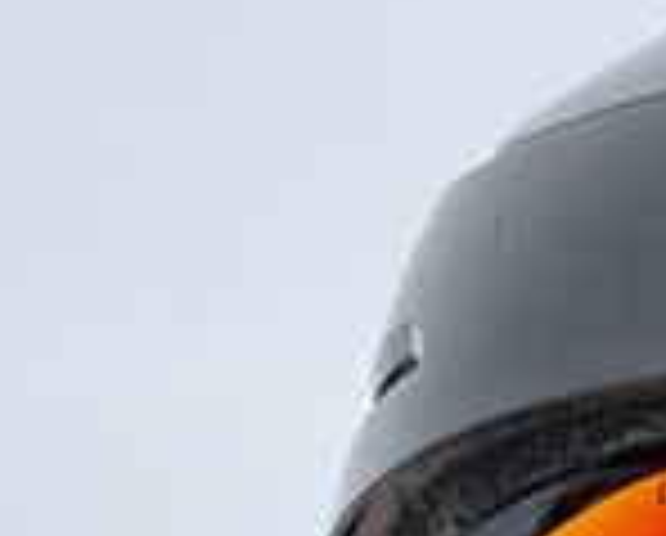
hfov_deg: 12.0
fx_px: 3061
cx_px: 891
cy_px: 829
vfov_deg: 9.7
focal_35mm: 155
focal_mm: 2.71
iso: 25
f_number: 2.2
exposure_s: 1/270
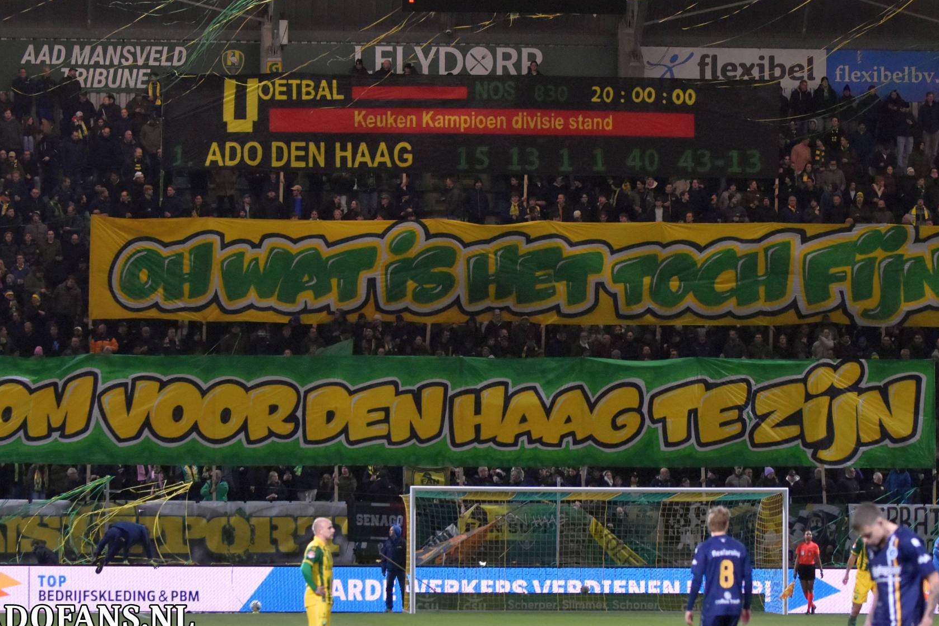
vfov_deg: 9.7
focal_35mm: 141
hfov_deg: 14.5
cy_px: 273
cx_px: 484
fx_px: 3678
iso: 2000
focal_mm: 82
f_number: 2.8
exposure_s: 1/500
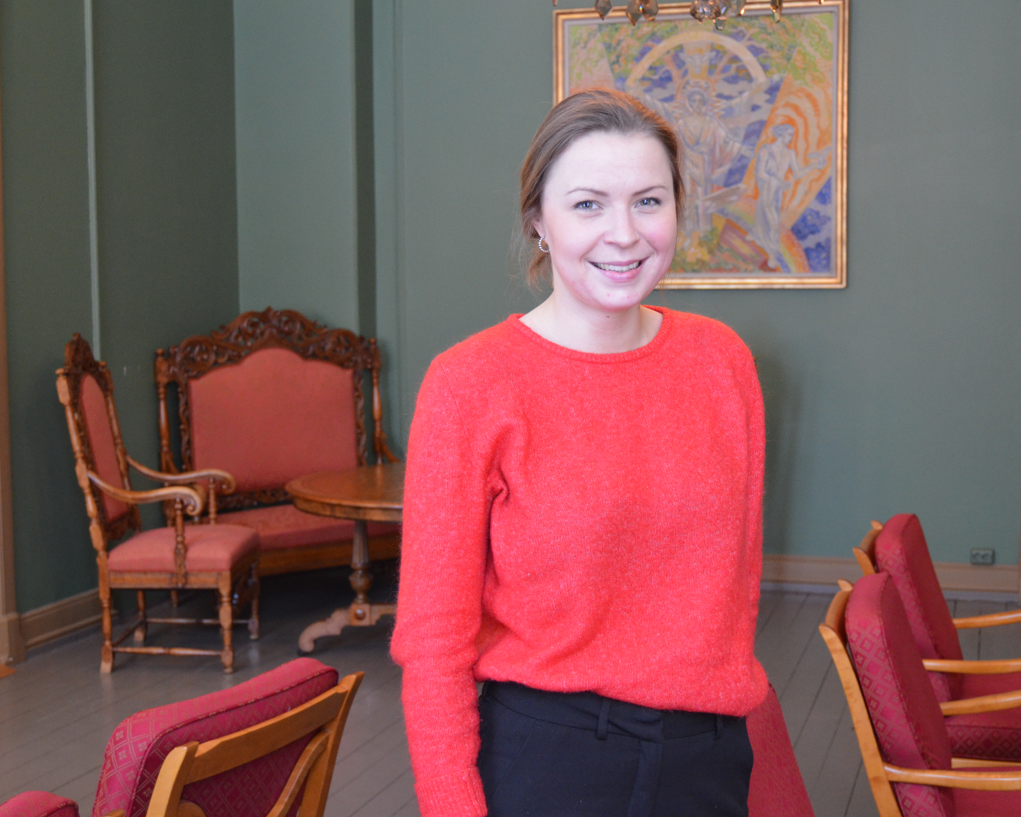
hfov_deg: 41.0
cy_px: 401
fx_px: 1360
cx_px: 604
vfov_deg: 33.4
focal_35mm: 45
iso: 1600
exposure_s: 1/30
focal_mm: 26
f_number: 4
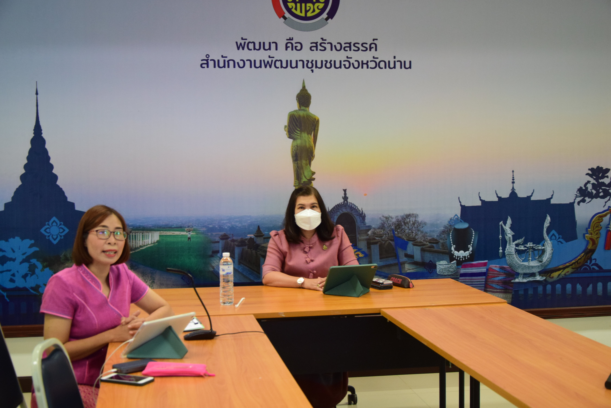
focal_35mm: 51
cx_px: 306
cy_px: 204
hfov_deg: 38.9
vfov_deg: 26.5
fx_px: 866
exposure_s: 1/125
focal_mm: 34
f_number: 4.5
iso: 1600
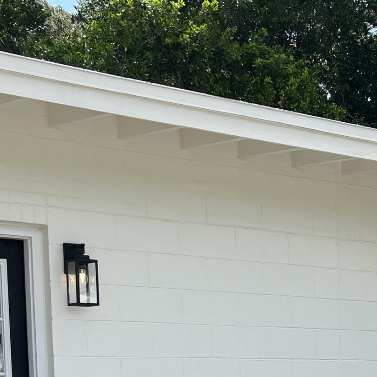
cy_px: 480
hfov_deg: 19.5
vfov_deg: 19.0
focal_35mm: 85
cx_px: 426
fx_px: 1047
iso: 50
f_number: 1.5
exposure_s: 1/3460
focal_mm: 5.7
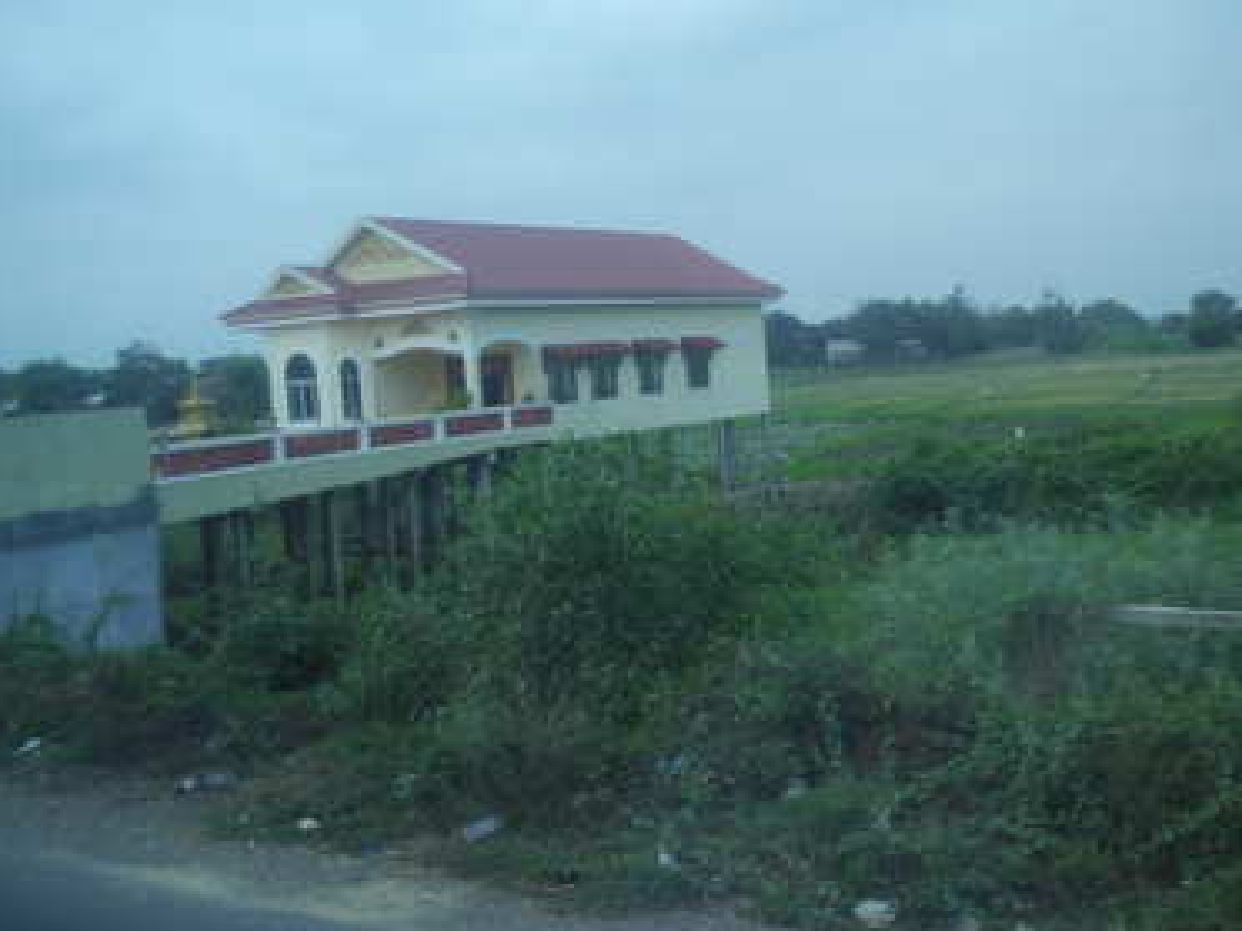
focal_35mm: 43
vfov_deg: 33.6
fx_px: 1543
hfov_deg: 43.8
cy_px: 474
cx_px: 601
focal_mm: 20
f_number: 2.5
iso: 160
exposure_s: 1/2000
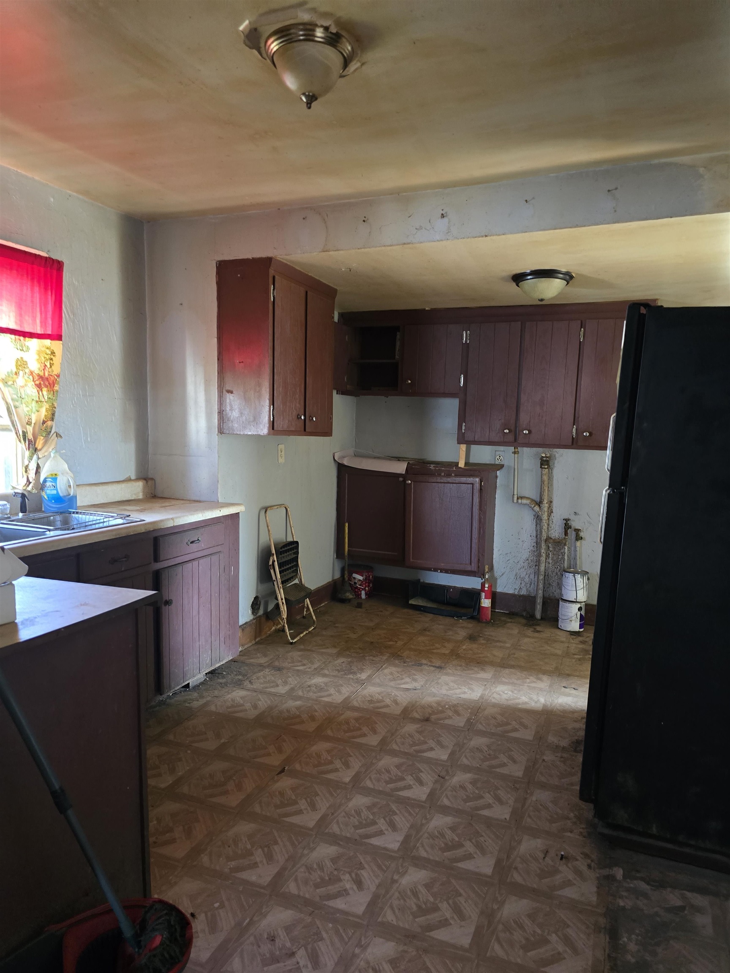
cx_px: 365
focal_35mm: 23
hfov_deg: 58.9
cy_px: 486
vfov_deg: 73.9
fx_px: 647
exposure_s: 1/60
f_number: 1.7
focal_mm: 6.3
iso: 1000
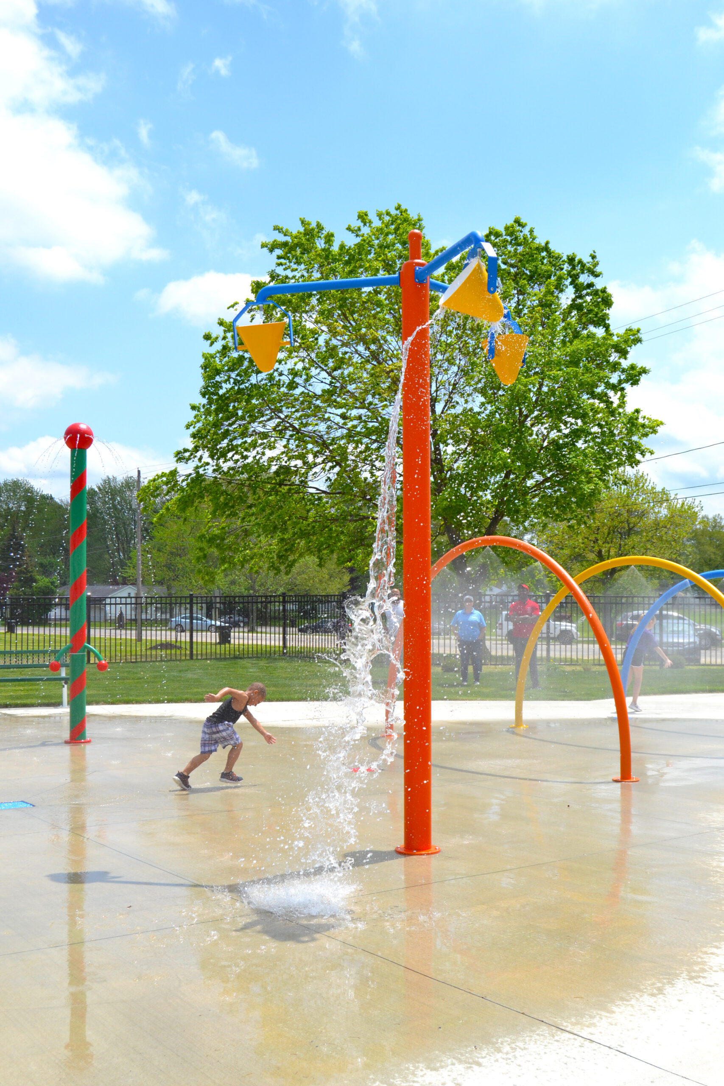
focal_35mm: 39
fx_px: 1176
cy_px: 543
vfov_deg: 49.6
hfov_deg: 34.2
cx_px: 362
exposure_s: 1/1600
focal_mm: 26
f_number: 6.3
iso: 400
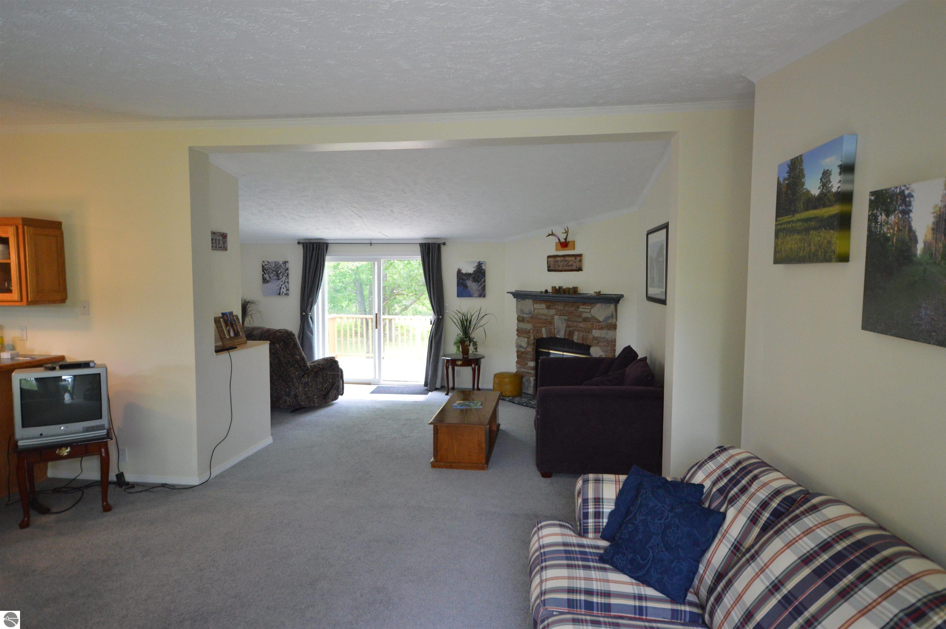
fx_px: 551
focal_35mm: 21
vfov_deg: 59.4
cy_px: 314
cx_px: 473
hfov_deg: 81.3
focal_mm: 14
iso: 1000
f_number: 4.8
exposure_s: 1/60
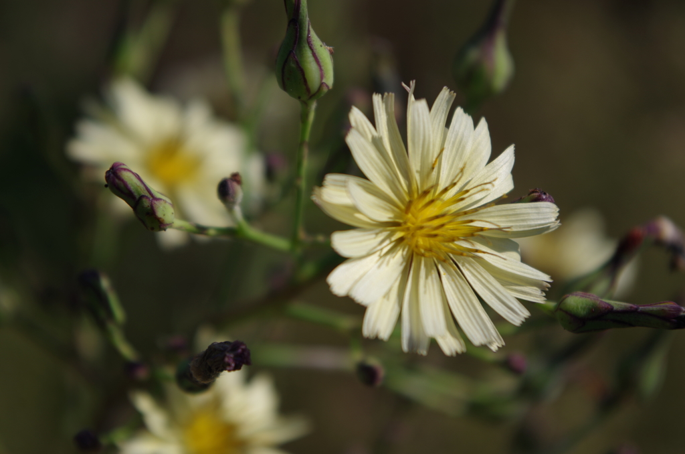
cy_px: 227
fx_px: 1566
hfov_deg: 24.7
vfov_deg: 16.5
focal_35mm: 82
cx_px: 342
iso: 100
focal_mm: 55
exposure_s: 1/800
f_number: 7.1
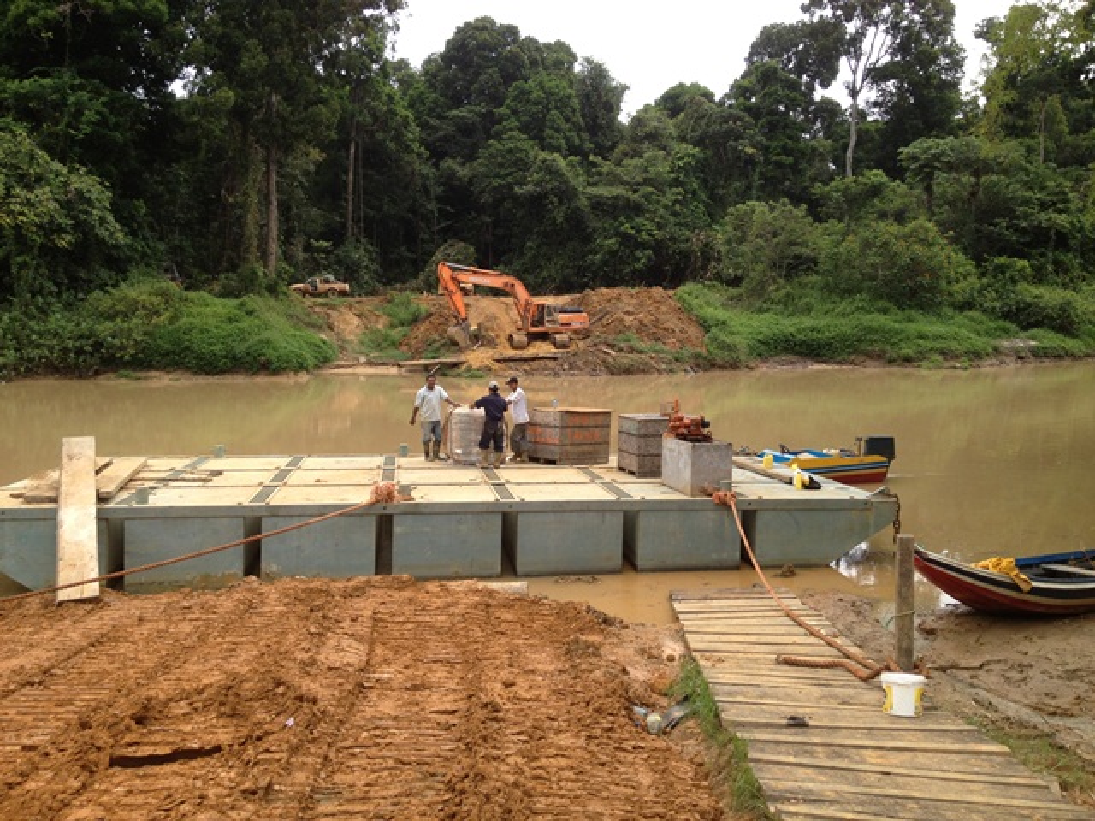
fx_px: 1107
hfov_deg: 52.6
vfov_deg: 40.7
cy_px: 410
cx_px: 548
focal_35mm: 35
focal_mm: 4.28
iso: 64
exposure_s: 1/600
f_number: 2.4
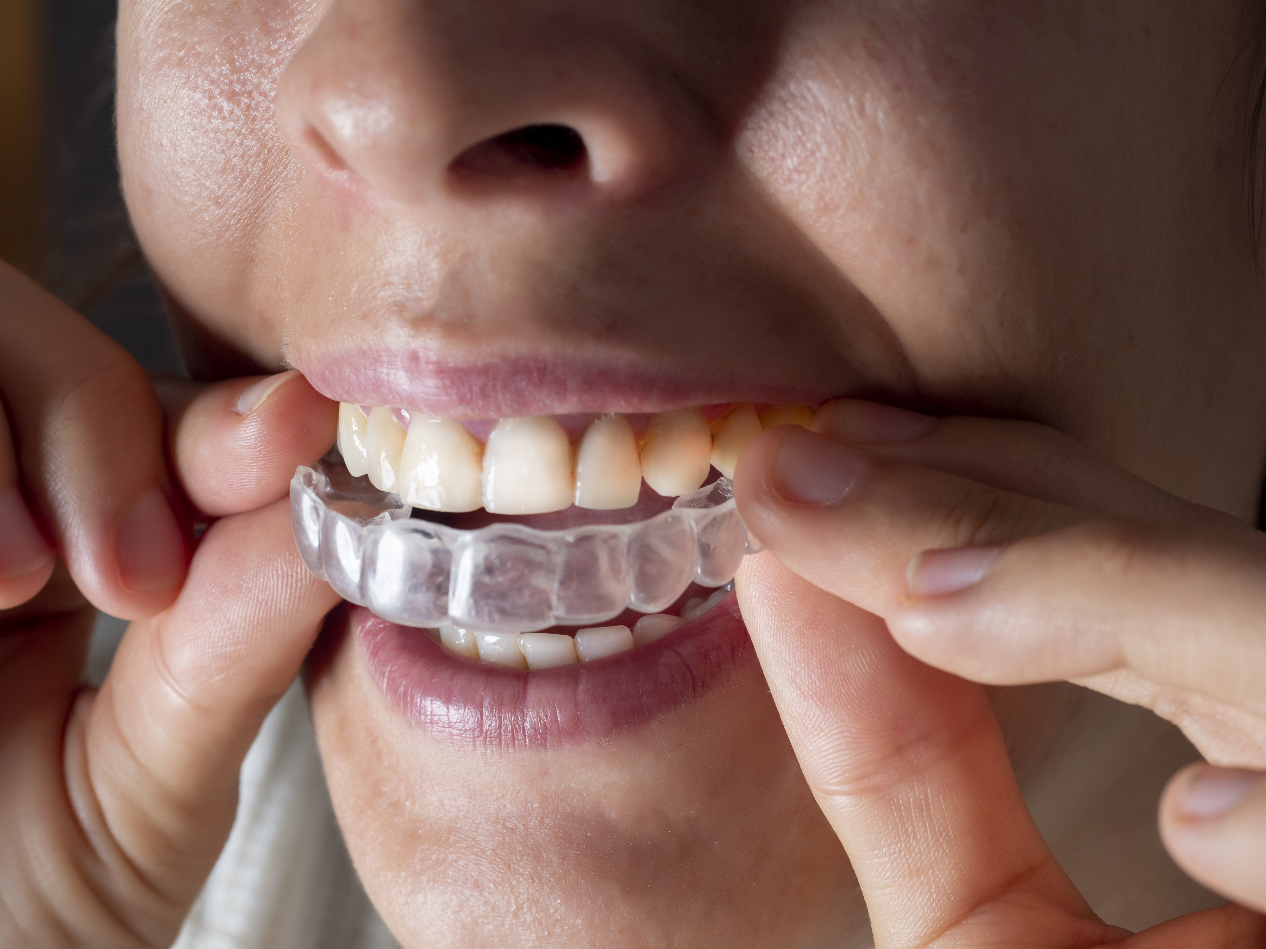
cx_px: 633
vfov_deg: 18.4
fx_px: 2926
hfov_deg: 24.4
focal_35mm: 80
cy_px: 474
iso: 200
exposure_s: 1/200
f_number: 7.1
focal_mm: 40
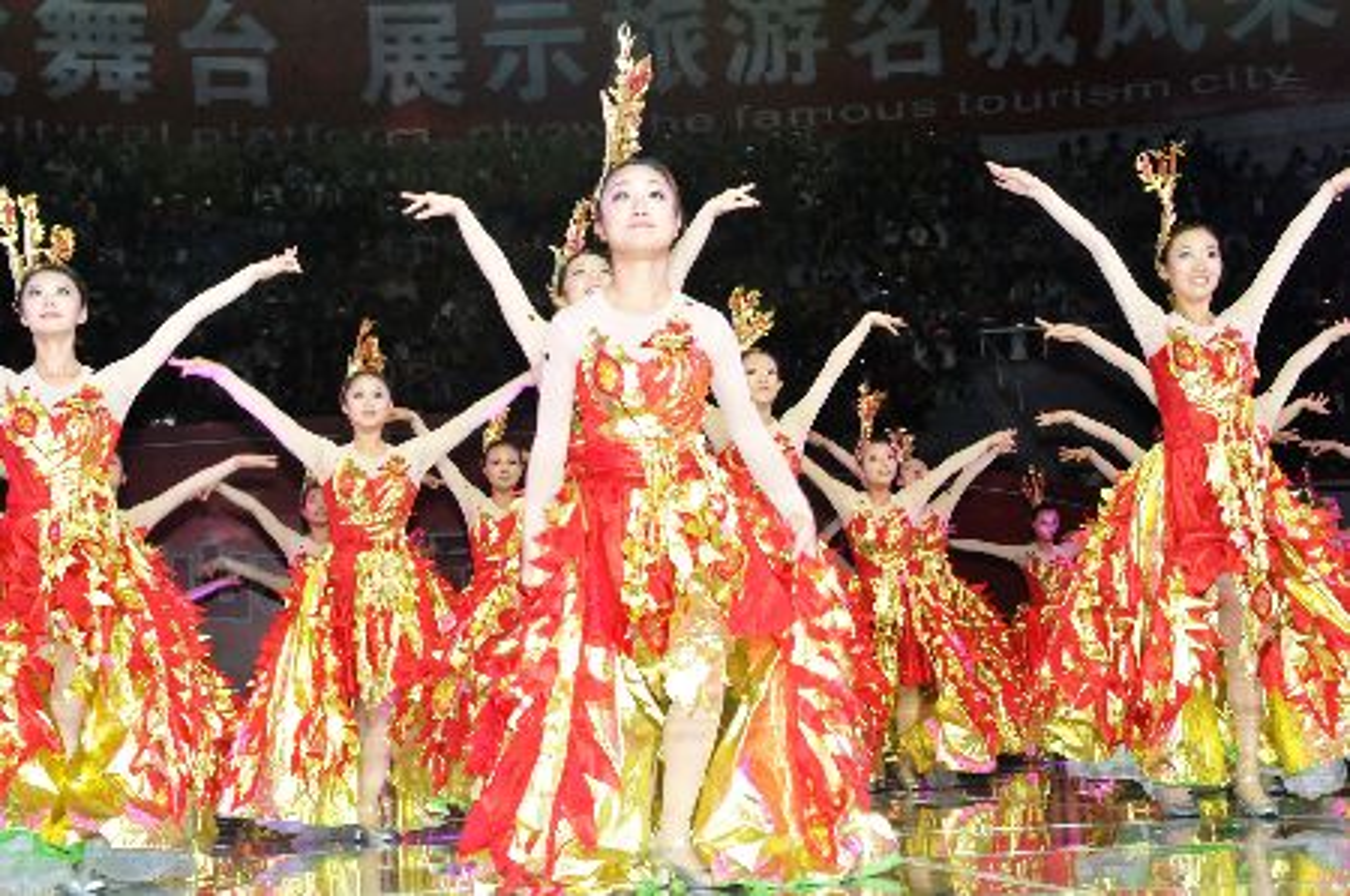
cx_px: 675
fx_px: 2472
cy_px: 448
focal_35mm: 66
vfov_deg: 20.6
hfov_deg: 30.5
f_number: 9
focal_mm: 44
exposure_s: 1/60
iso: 1000
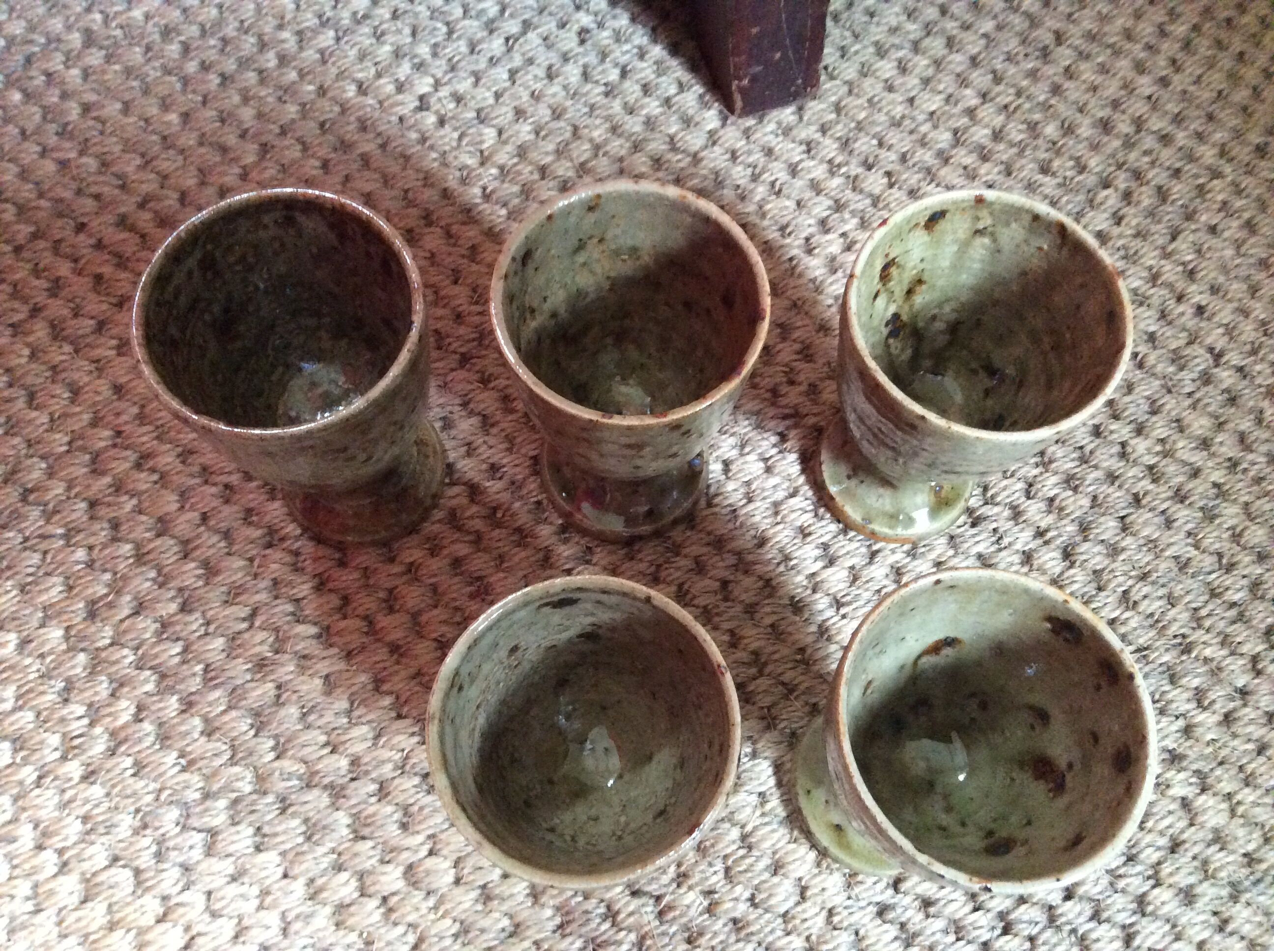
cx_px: 637
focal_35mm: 32
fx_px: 1176
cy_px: 476
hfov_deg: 56.9
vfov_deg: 44.1
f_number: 2.4
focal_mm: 3.3
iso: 400
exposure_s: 1/17
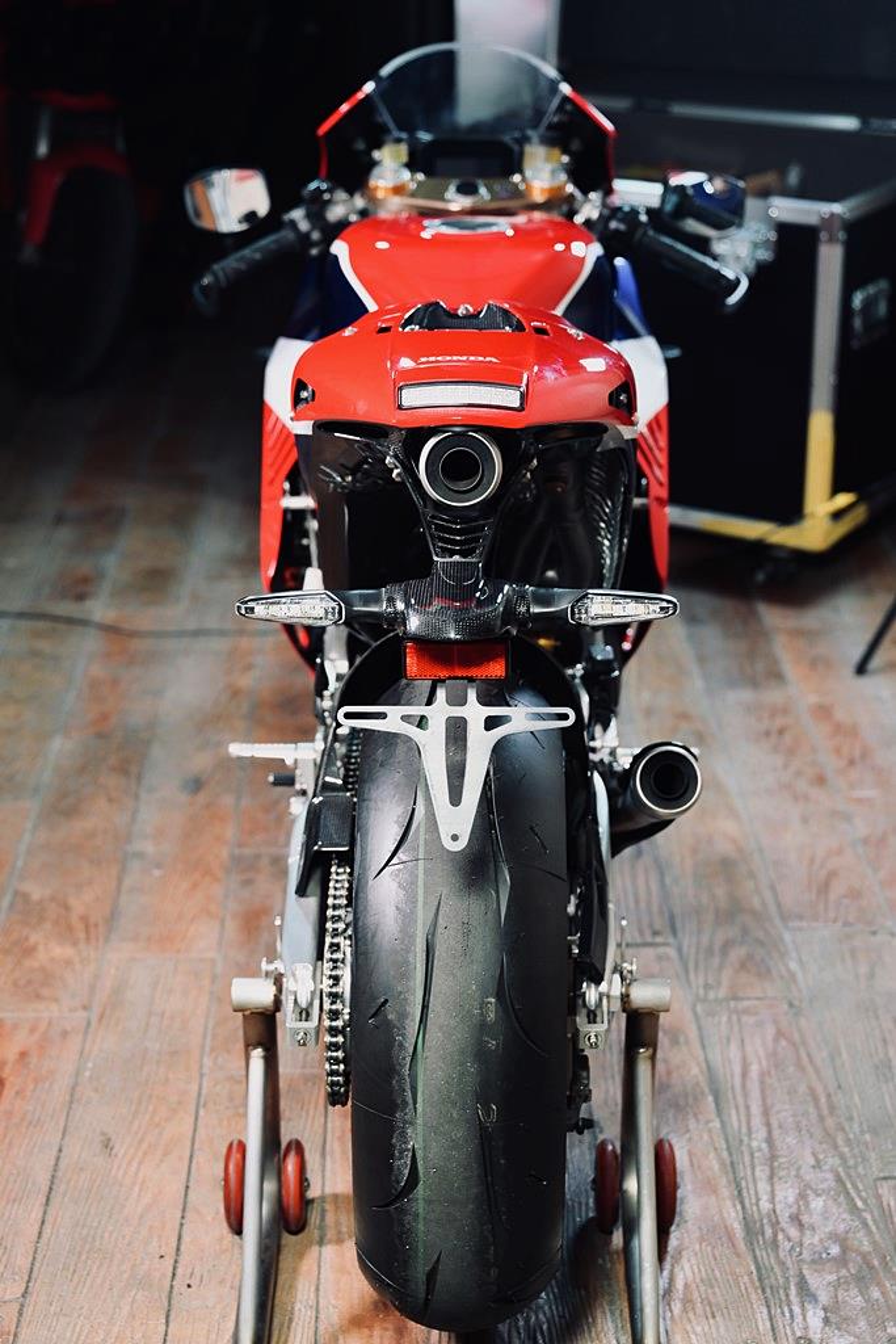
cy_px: 672
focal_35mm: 60
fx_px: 2239
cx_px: 448
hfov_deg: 22.6
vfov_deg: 33.4
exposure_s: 1/40
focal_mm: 60
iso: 800
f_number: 3.5
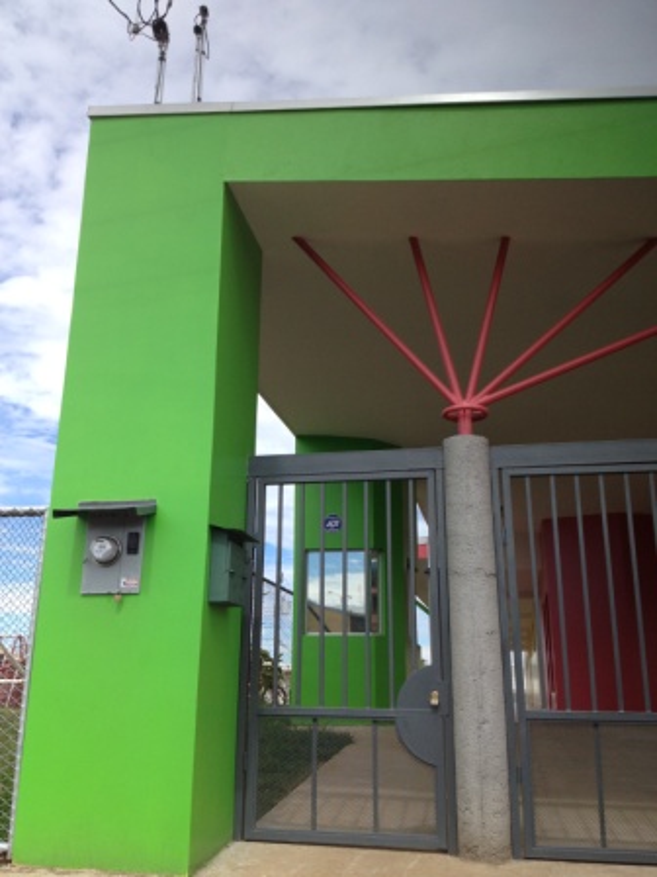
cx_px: 328
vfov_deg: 52.6
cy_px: 438
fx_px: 886
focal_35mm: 35
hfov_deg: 40.7
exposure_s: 1/824
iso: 64
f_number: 2.4
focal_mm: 4.28
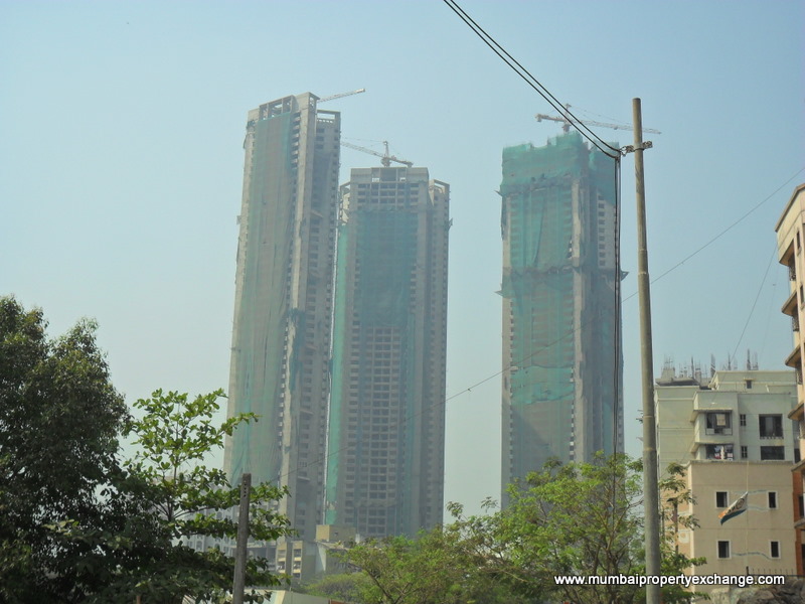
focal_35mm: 52
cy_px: 302
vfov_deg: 28.0
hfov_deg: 36.8
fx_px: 1209
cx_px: 402
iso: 100
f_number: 5
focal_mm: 9.3
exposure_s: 1/1000
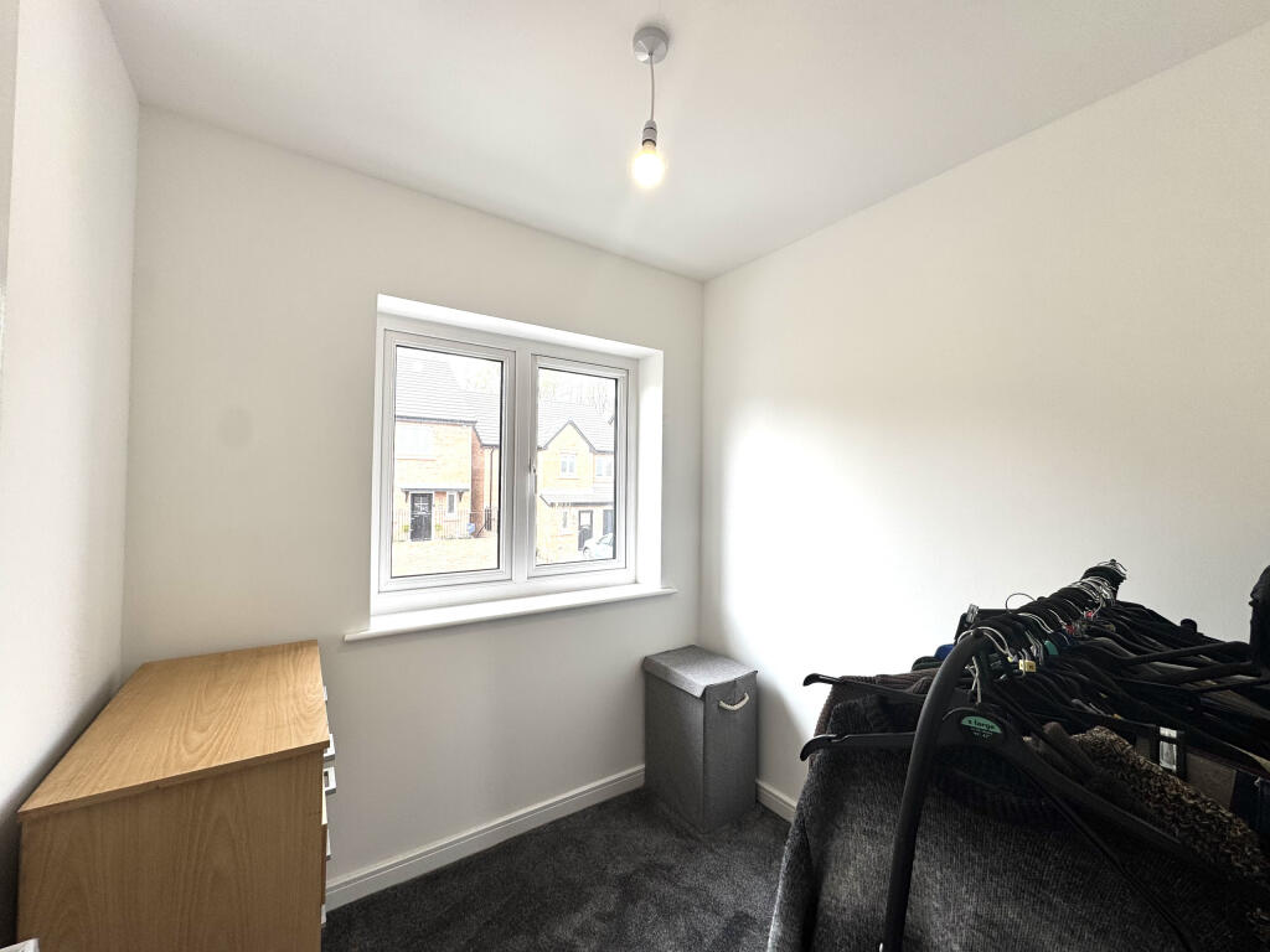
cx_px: 635
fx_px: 514
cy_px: 476
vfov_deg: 85.7
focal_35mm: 14
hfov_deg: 102.1
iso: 40
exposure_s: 1/260
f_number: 2.2
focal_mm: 2.22
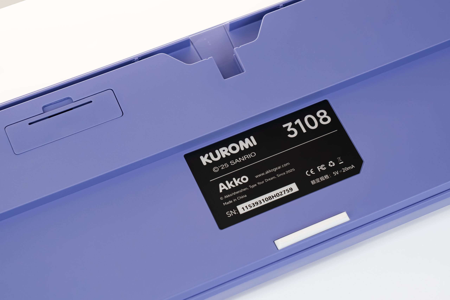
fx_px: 1087
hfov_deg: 23.4
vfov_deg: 15.7
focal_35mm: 87
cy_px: 150
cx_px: 225
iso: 640
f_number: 6.3
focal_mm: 58
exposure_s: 1/160
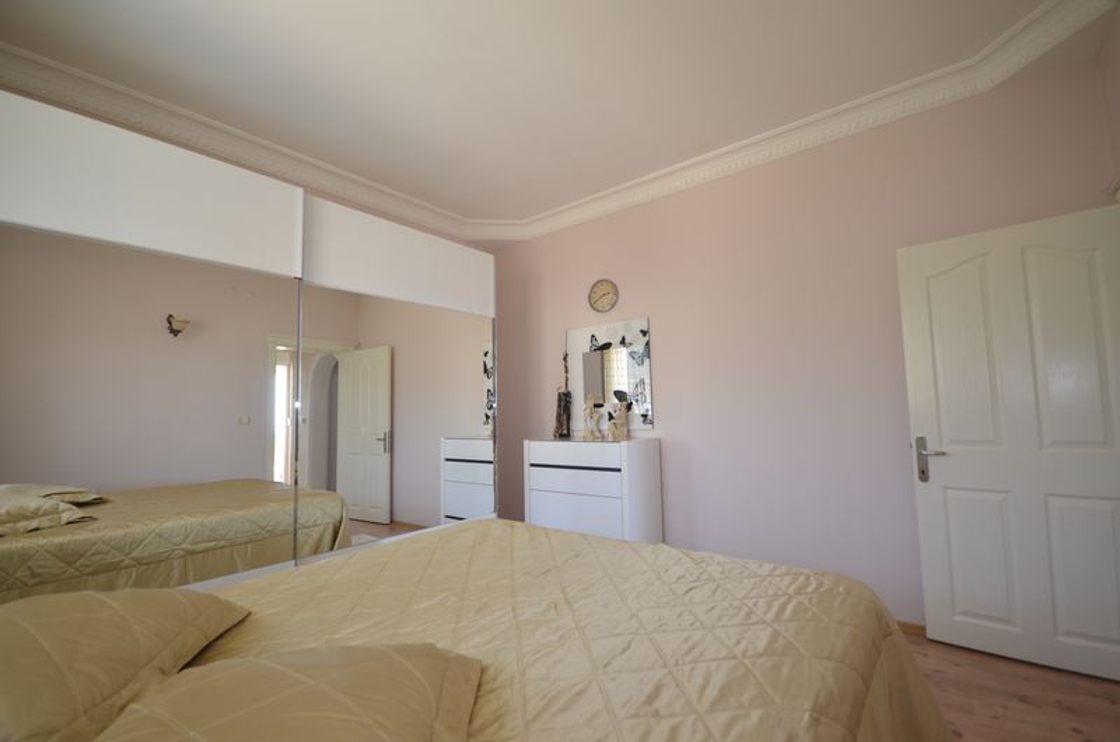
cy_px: 371
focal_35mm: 16
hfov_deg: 95.1
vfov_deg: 71.8
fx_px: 512
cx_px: 560
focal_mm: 11
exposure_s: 1/60
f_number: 4.2
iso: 450
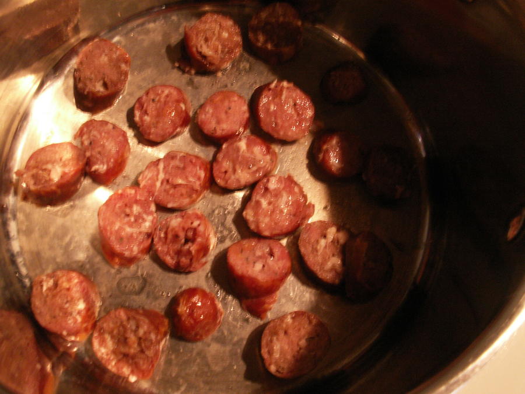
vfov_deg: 40.7
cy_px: 197
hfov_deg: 52.6
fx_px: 531
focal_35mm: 35
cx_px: 262
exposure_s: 1/6
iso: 160
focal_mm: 5.86
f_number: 2.8
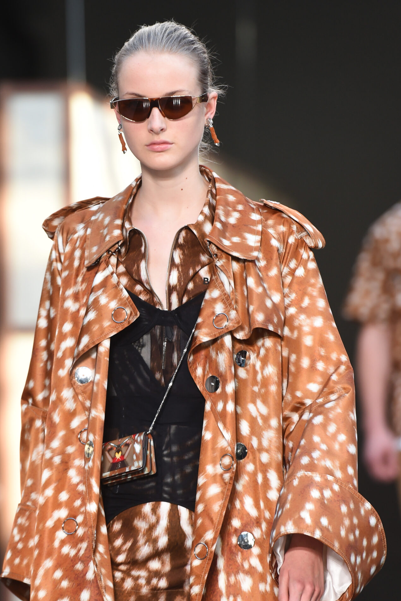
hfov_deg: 5.1
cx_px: 178
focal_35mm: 269
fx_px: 4494
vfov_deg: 7.7
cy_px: 369
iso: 1000
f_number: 3.5
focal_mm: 200
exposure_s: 1/400
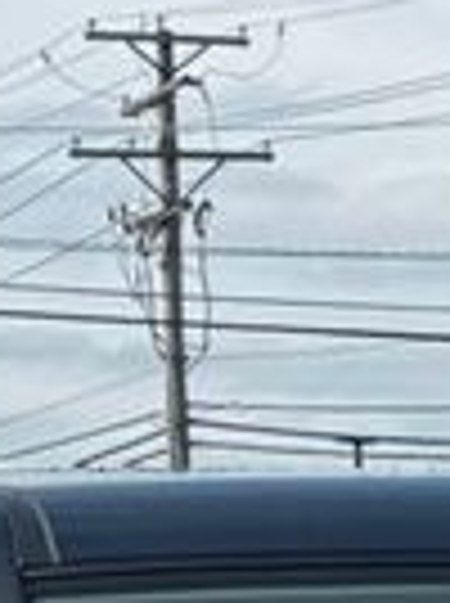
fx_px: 6399
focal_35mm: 368
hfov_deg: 4.0
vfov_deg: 5.2
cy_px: 1444
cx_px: 945
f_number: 1.78
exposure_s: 1/3257
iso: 64
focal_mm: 6.76
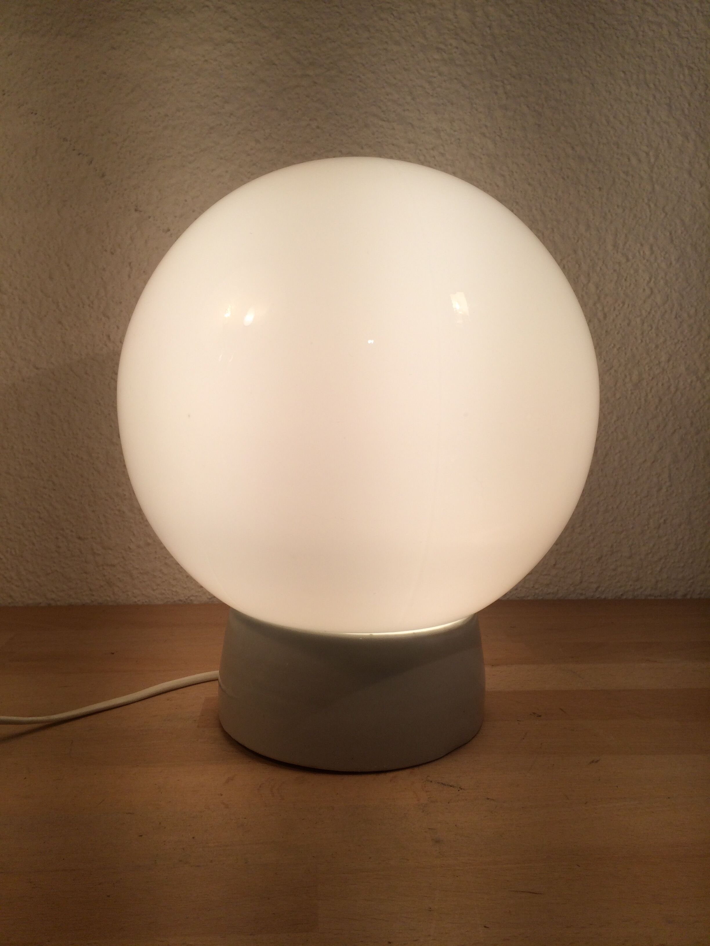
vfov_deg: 61.7
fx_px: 793
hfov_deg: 48.2
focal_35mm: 29
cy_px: 473
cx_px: 355
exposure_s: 1/219
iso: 32
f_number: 2.2
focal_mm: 4.15
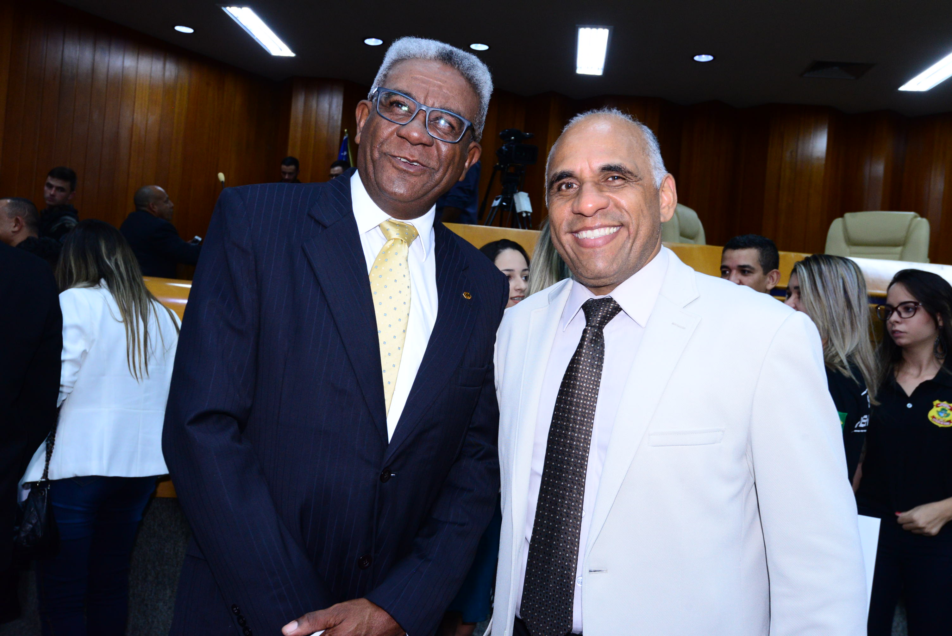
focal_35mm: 32
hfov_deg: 58.7
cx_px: 476
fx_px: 847
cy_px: 318
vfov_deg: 41.1
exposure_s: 1/60
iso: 2500
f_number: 8
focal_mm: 32
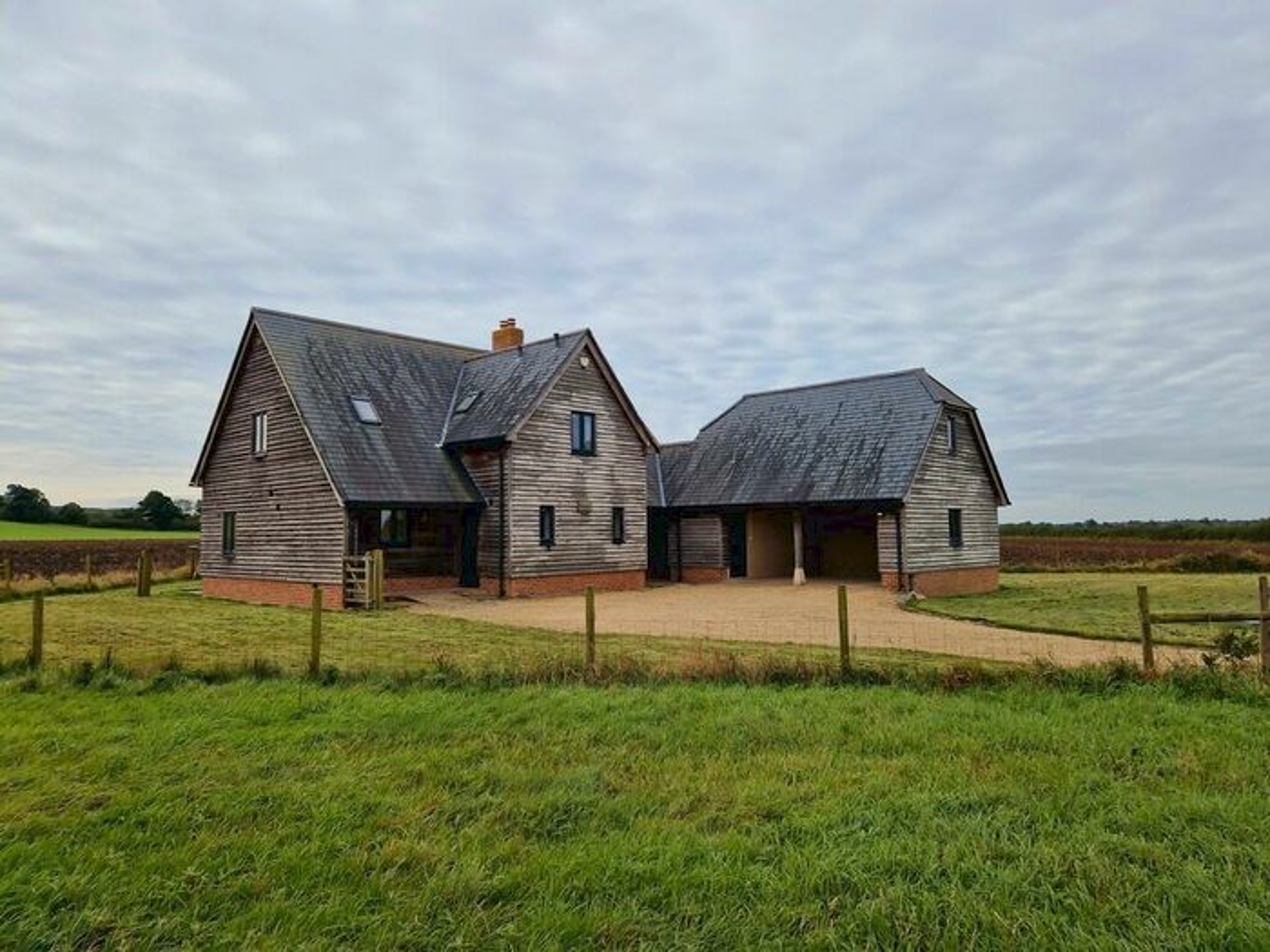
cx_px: 635
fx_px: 844
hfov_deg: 73.9
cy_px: 476
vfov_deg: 58.9
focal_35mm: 23
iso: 50
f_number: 1.8
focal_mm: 5.4
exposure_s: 1/1432
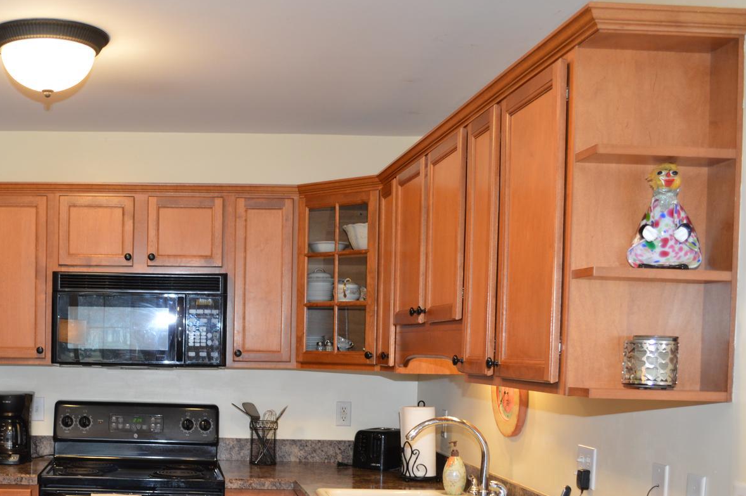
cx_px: 149
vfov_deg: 27.9
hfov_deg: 40.2
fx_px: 973
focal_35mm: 47
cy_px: 409
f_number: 3.5
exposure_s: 1/20
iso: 400
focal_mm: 18
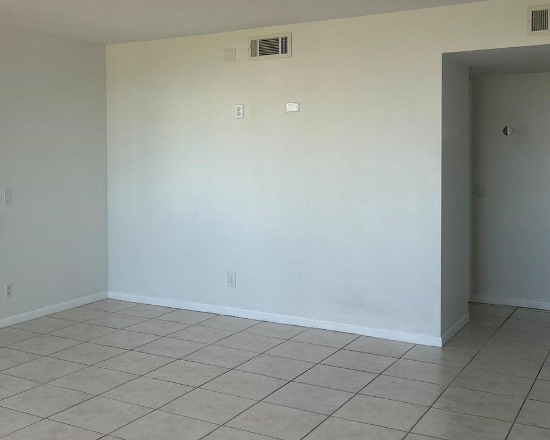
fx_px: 700
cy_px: 166
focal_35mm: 43
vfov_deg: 34.7
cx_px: 197
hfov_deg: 42.5
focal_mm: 5.7
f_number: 1.5
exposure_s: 1/274
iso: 40
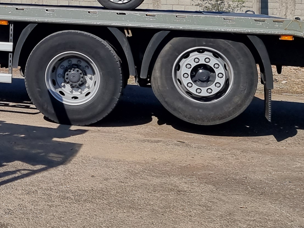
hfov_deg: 20.4
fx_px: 764
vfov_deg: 16.3
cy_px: -49
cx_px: -98
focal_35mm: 87
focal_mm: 6.7
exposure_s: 1/1288
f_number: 1.8
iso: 50
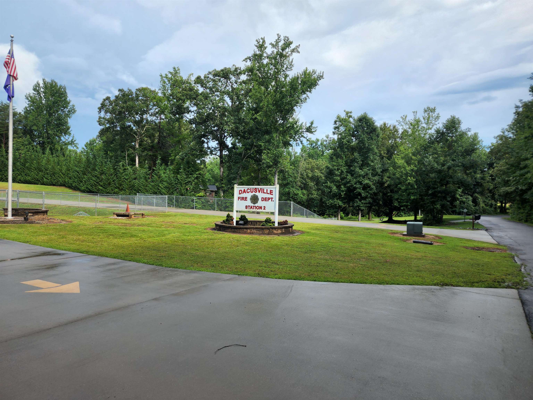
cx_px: 266
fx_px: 354
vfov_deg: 58.9
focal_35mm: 23
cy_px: 200
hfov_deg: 73.9
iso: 12
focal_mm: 6.4
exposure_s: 1/562
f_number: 1.8
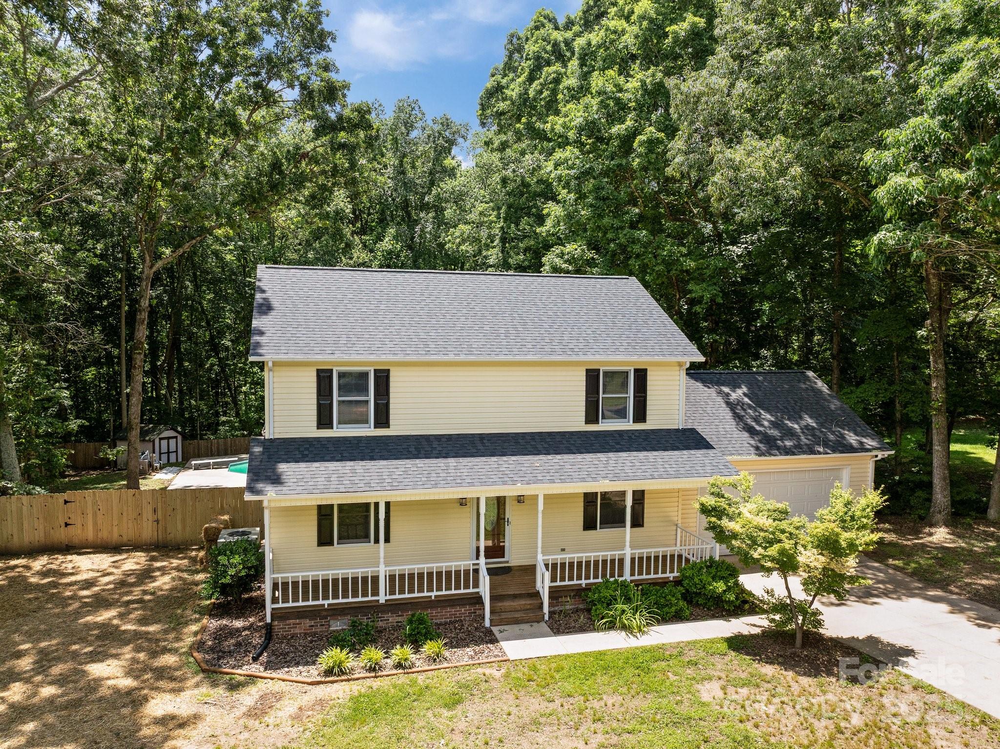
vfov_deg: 56.8
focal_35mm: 24
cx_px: 500
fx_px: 693
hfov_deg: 71.6
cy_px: 374
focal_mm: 12.29
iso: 210
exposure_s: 1/1250
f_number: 2.8
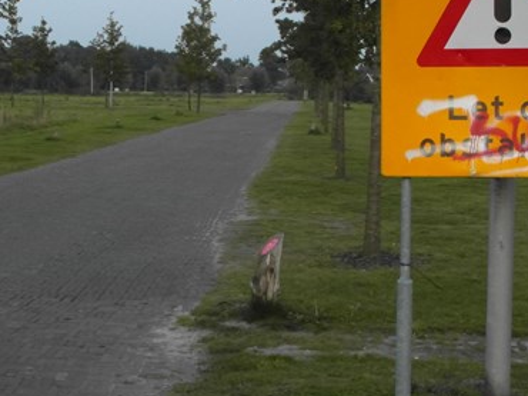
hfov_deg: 21.8
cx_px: 285
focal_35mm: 90
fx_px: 1372
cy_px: 140
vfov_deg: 16.4
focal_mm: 9.2
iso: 400
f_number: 3.4
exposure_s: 1/45
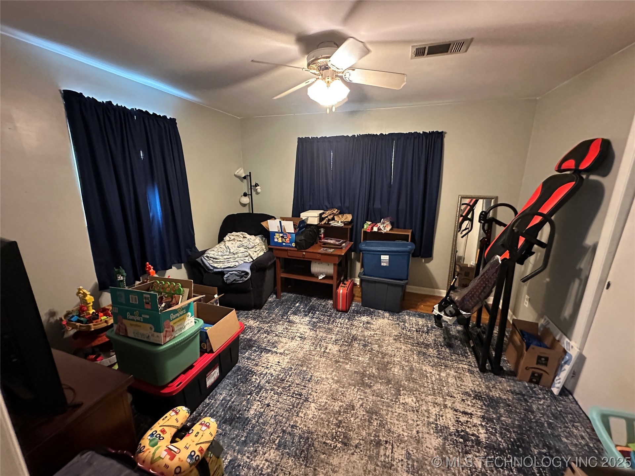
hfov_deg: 102.1
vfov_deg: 85.7
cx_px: 318
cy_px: 238
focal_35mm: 14
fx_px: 257
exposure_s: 1/40
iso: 800
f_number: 2.2
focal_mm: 2.22
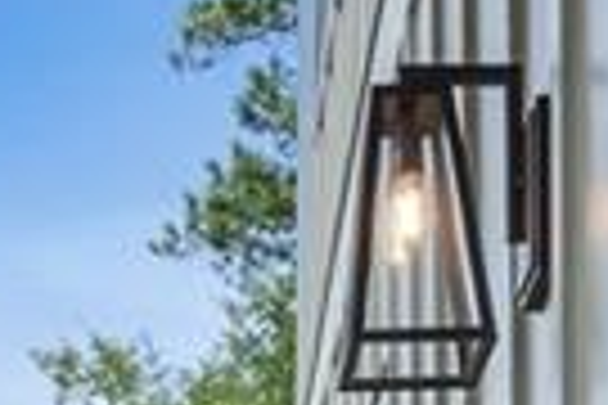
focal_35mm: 121
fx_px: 2043
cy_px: 1186
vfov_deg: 9.2
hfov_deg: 16.9
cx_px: 225
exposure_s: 1/25
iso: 640
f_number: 14
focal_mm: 16
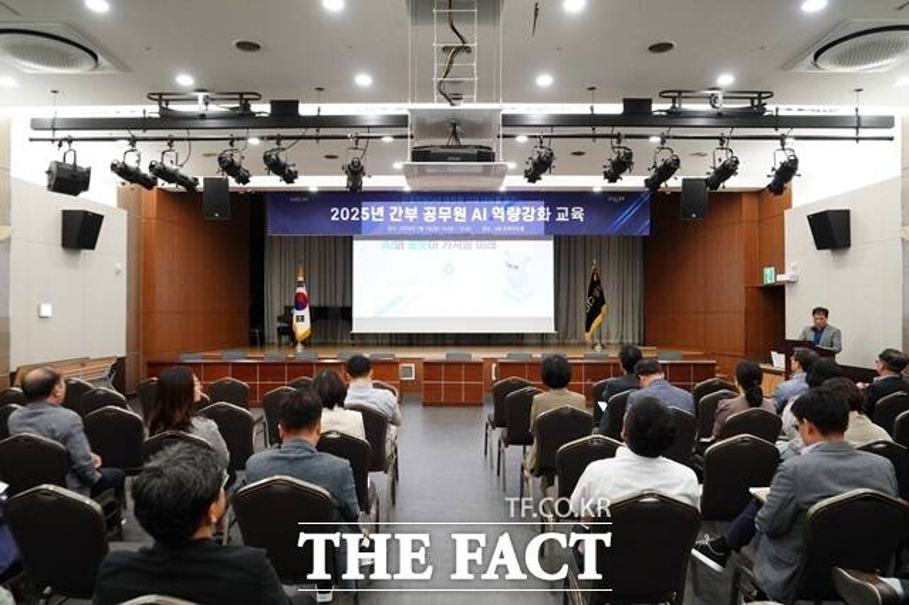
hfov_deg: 73.8
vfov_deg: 53.1
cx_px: 454
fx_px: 606
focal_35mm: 24
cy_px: 302
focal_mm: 24
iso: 8000
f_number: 6.3
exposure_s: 1/160
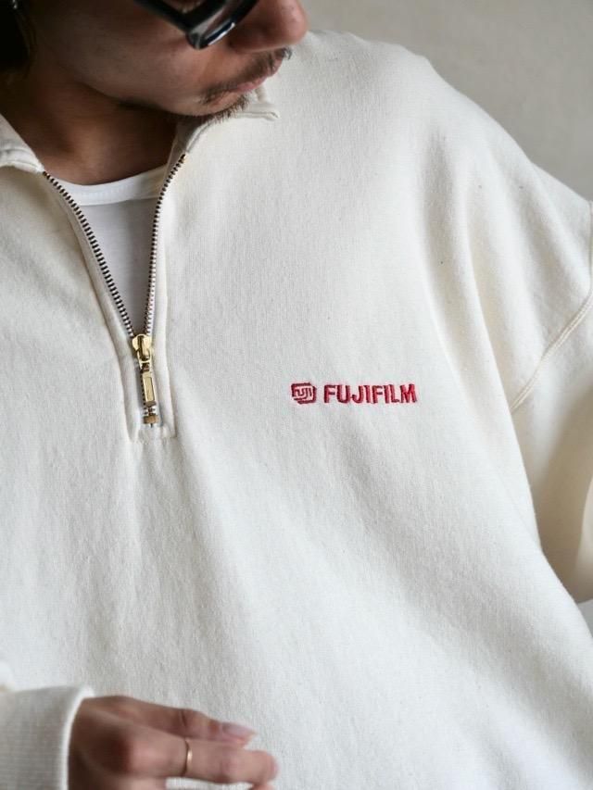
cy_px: 395
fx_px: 1918
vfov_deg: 23.3
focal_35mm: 84
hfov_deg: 17.6
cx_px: 296
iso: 250
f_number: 3.9
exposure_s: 1/100
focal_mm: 42
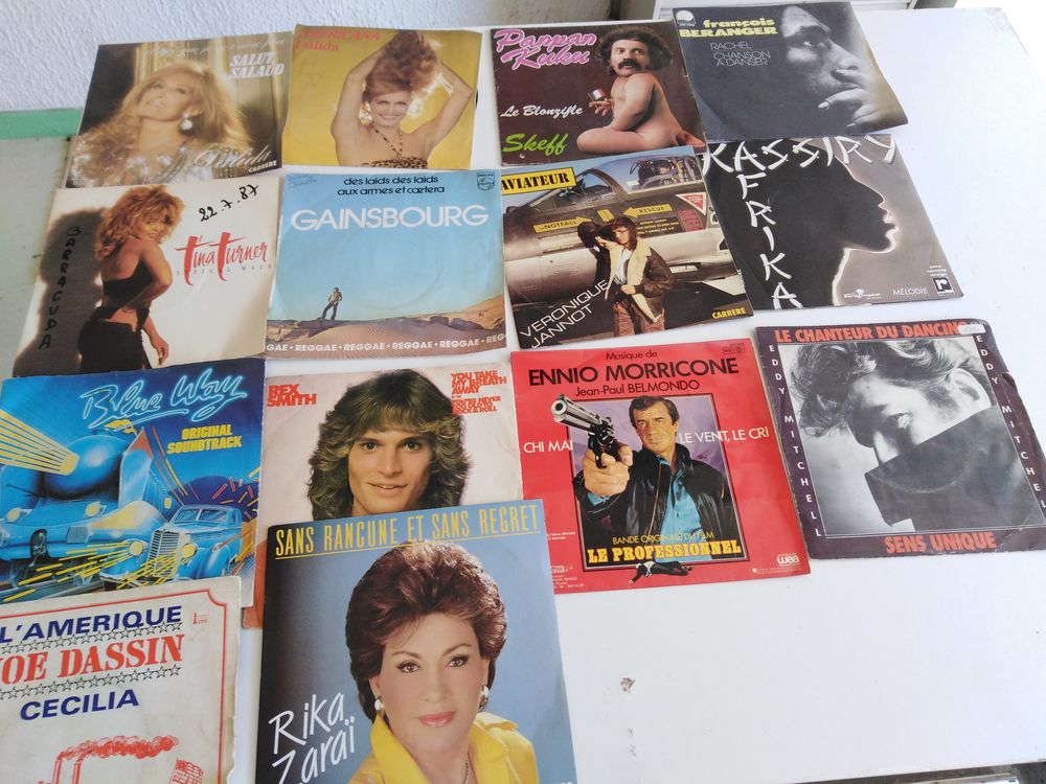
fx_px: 786
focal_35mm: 26
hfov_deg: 67.3
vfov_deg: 53.1
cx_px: 523
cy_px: 392
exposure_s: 1/60
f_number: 2.2
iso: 134
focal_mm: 3.46
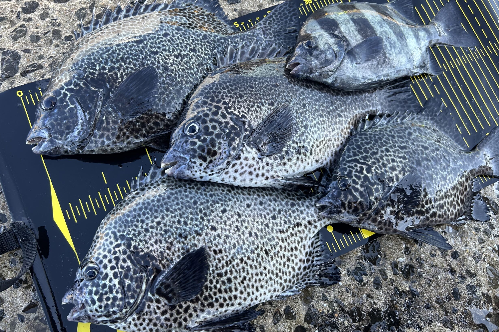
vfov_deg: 46.4
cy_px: 162
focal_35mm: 28
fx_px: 388
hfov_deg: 65.5
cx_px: 246
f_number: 1.5
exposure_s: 1/230
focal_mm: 5.7
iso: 40
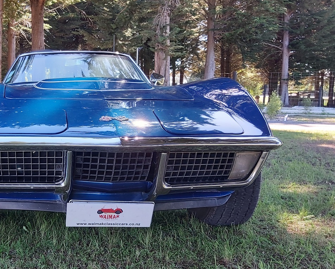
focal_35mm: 43
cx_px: 87
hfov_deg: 41.7
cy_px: 151
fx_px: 426
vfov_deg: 34.9
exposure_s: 1/111
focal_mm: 3.92
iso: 64
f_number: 1.7
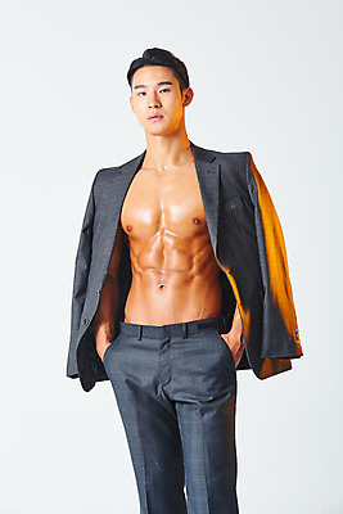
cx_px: 172
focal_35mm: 135
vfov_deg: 15.2
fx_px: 1928
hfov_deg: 10.2
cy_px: 257
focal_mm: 135
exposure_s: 1/125
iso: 100
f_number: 11
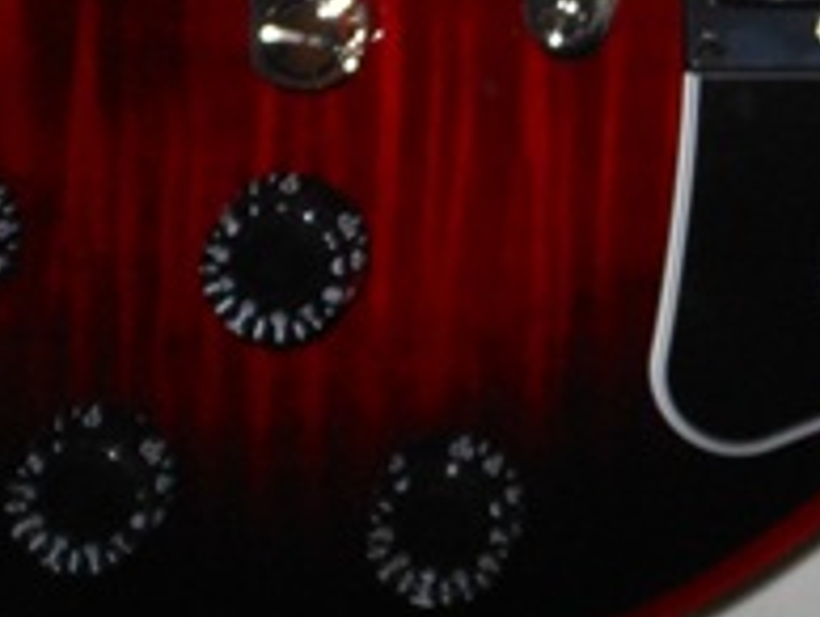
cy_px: -237
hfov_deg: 21.6
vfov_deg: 15.6
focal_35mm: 89
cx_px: 716
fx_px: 2111
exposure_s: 1/25
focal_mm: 4.5
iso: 200
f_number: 10.2
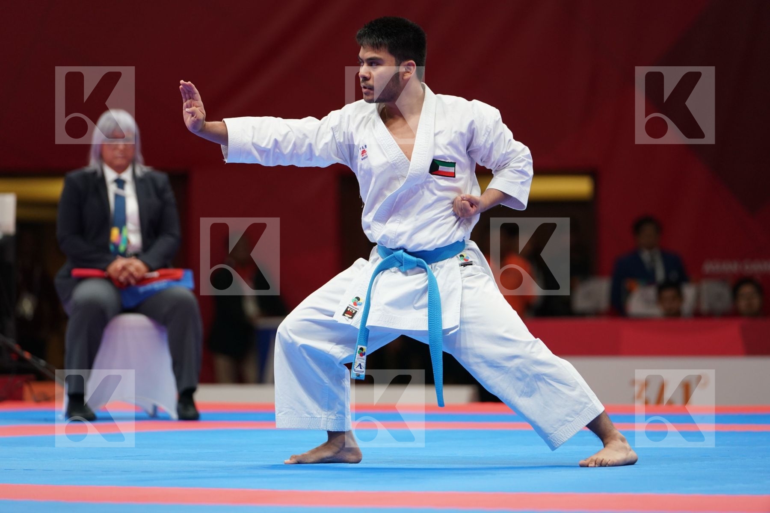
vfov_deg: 5.4
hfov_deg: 8.1
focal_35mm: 255
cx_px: 385
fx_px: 5454
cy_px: 256
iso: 1600
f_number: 4
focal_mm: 255
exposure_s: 1/500
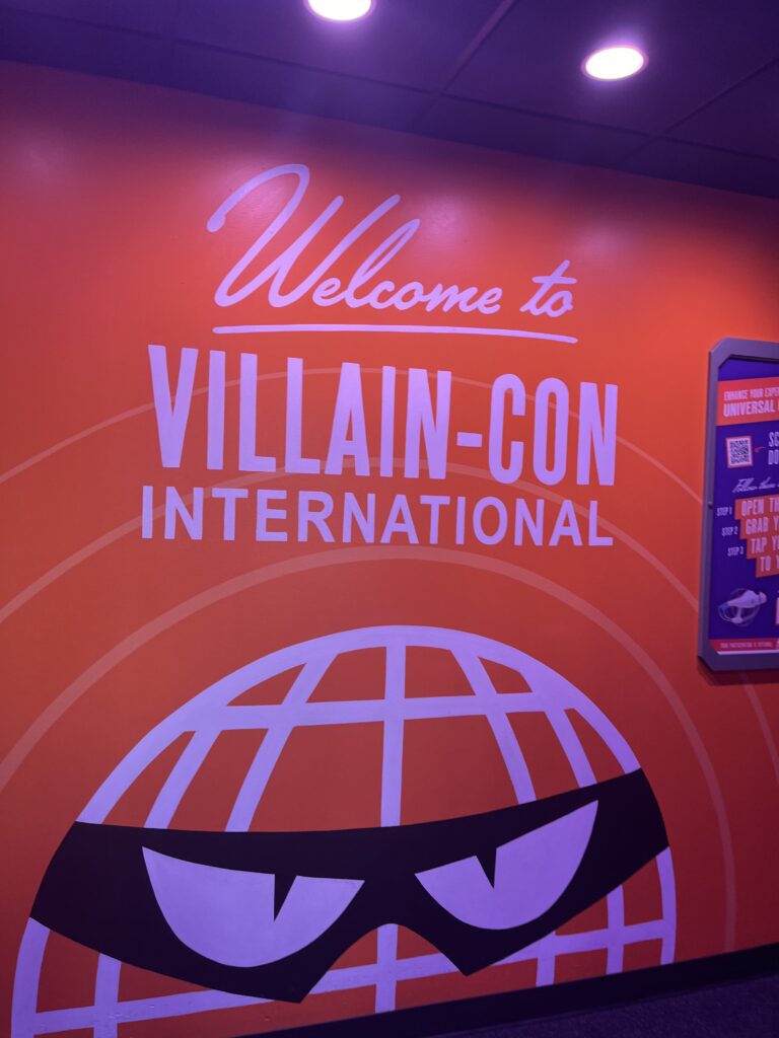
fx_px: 780
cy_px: 519
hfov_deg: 53.1
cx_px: 390
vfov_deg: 67.3
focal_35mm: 26
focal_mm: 5.1
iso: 80
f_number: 1.6
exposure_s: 1/60
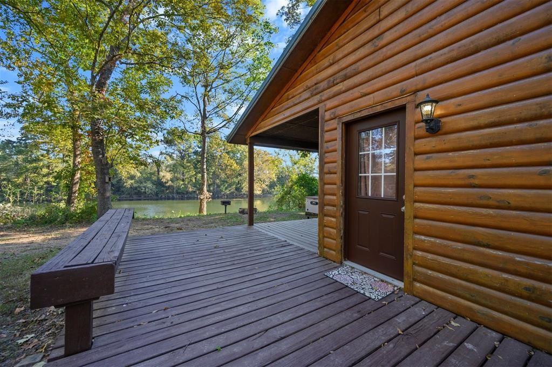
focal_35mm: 14
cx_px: 276
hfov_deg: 104.3
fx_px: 214
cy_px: 184
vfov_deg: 81.1
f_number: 6.3
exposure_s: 1/125
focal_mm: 14
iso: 500
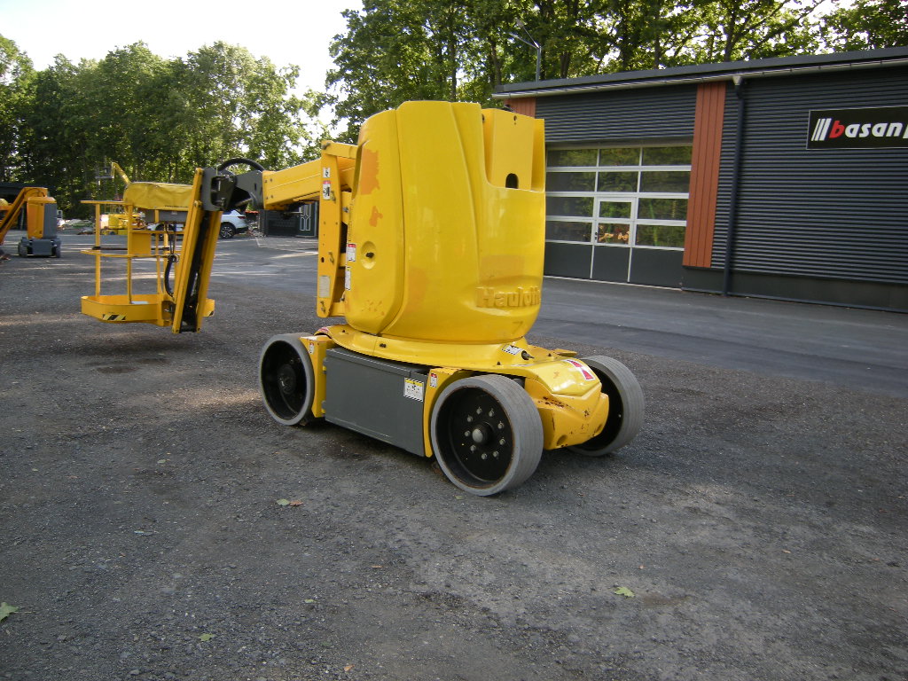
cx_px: 454
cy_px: 340
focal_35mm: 28
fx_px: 734
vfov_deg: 49.7
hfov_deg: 63.4
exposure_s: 1/177
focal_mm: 4.7
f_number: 2.8
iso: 64
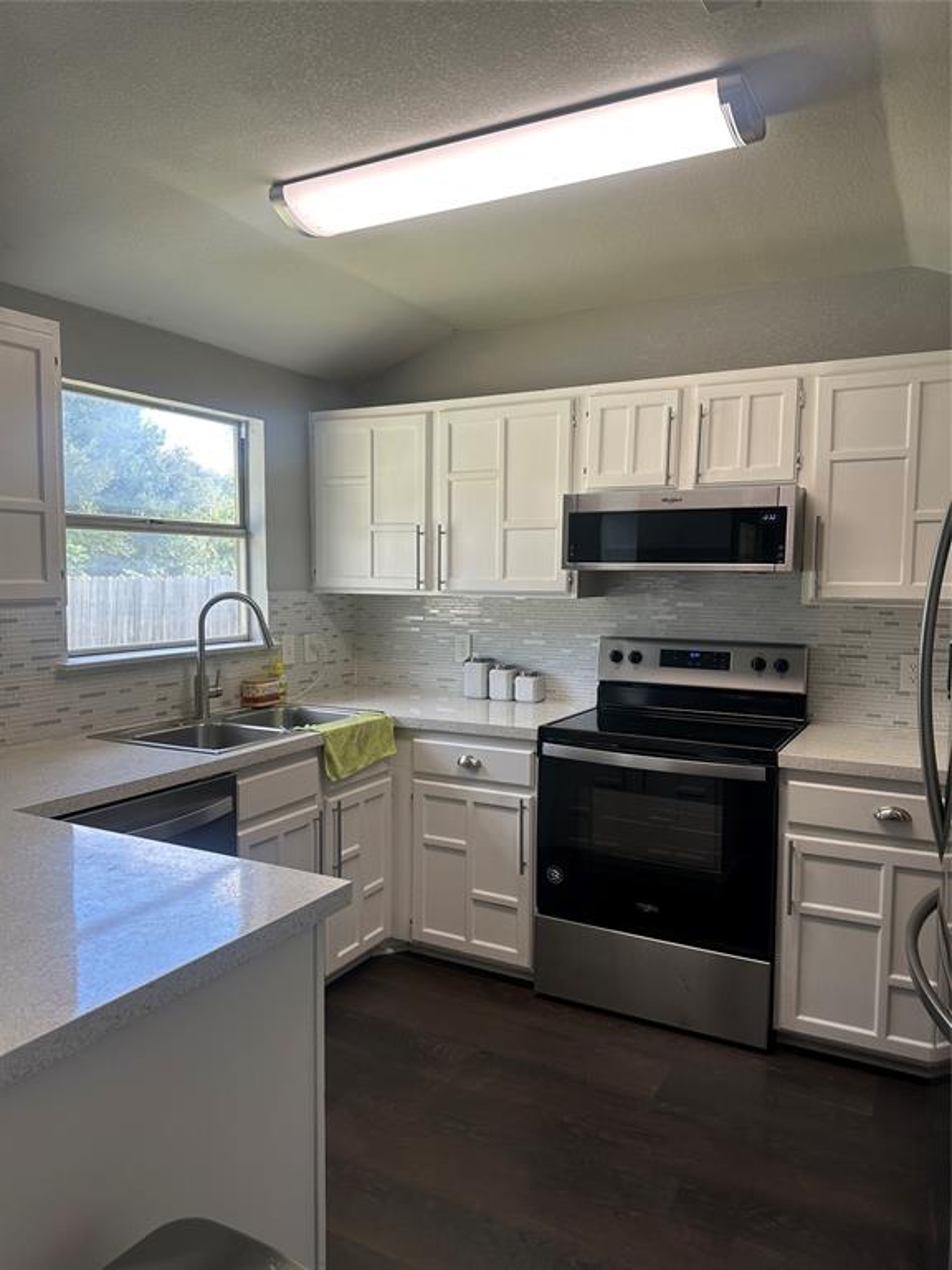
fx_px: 880
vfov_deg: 71.6
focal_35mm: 24
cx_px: 476
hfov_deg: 56.8
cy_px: 635
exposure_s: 1/171
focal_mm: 6.86
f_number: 1.78
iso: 64
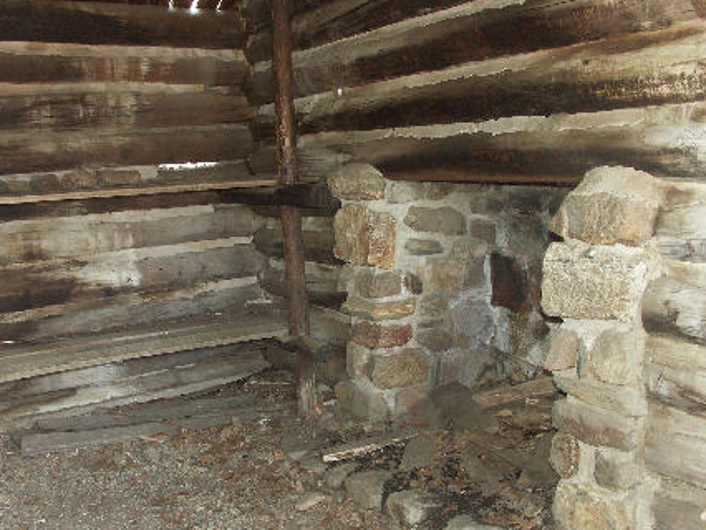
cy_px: 310
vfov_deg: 40.6
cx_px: 357
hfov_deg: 52.6
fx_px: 714
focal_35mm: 35
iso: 200
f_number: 2.8
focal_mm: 7.21
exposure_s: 1/50
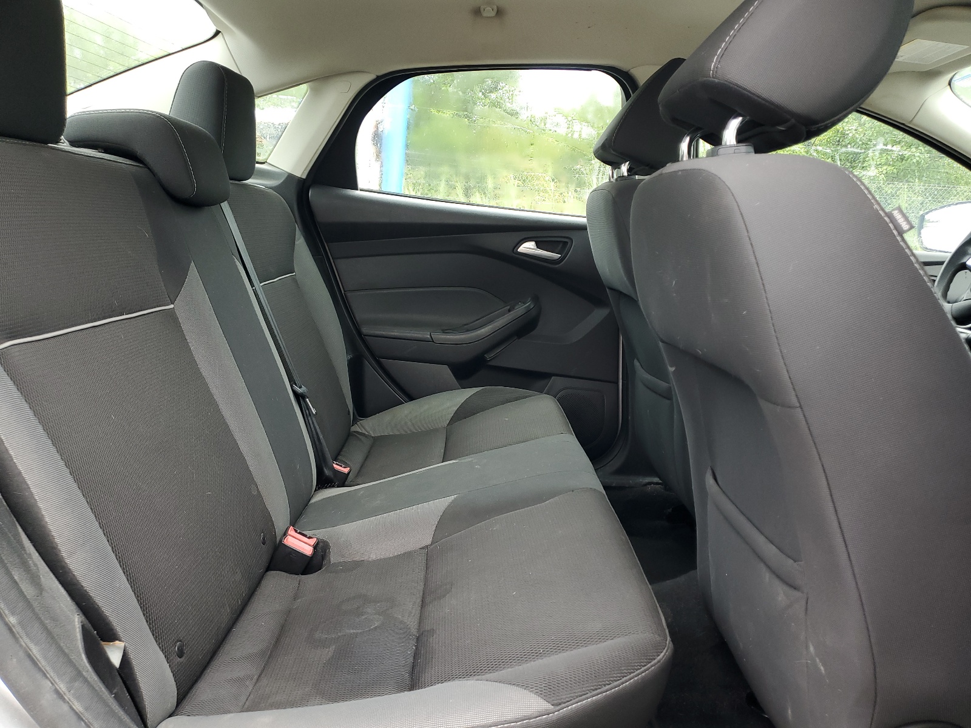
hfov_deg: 67.3
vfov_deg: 53.1
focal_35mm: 26
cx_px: 486
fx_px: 729
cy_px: 364
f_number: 1.5
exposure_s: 1/120
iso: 61
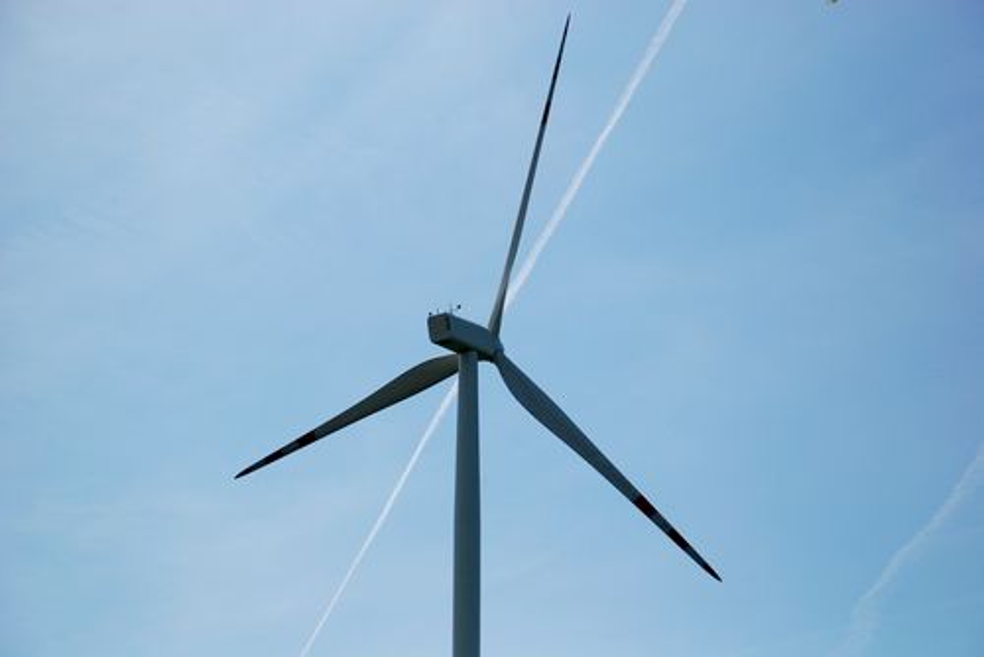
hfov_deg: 27.0
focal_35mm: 75
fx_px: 2051
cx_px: 492
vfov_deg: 18.2
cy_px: 328
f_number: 5
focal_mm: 50
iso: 320
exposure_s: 1/4000
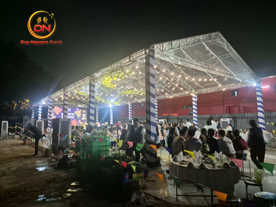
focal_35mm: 23
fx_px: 183
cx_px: 138
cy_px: 104
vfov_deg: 58.9
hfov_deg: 73.9
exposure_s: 1/100
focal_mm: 5.4
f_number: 1.8
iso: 1250
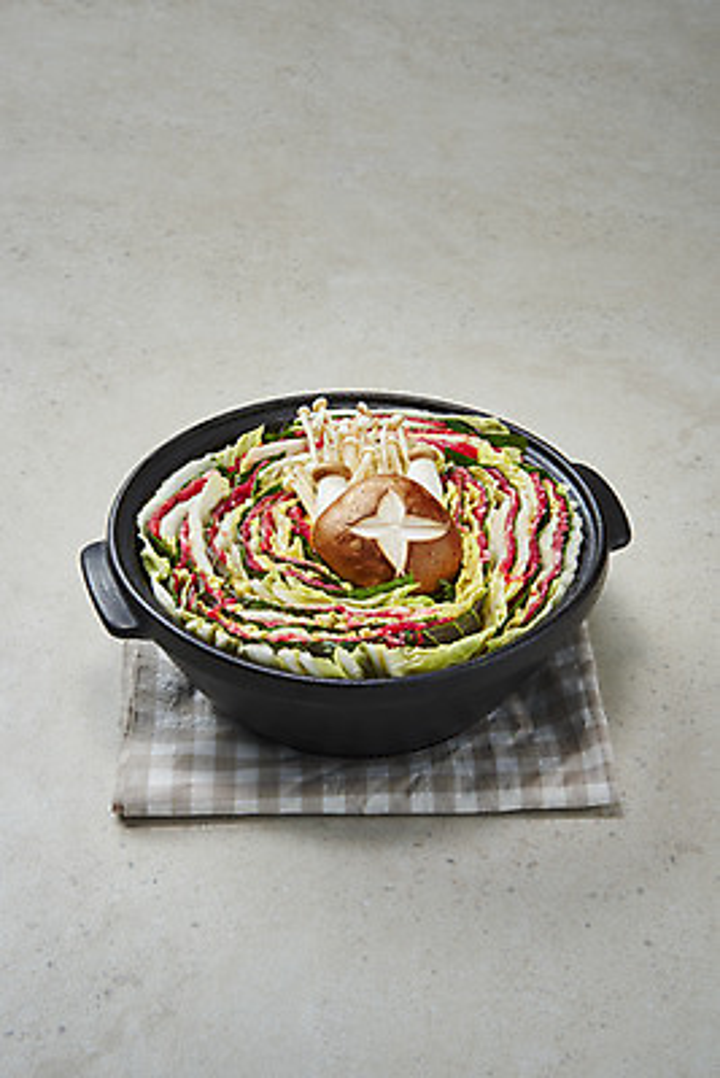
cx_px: 360
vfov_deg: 28.8
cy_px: 539
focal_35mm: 70
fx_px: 2098
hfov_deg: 19.5
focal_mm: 70
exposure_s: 1/125
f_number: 20
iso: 100
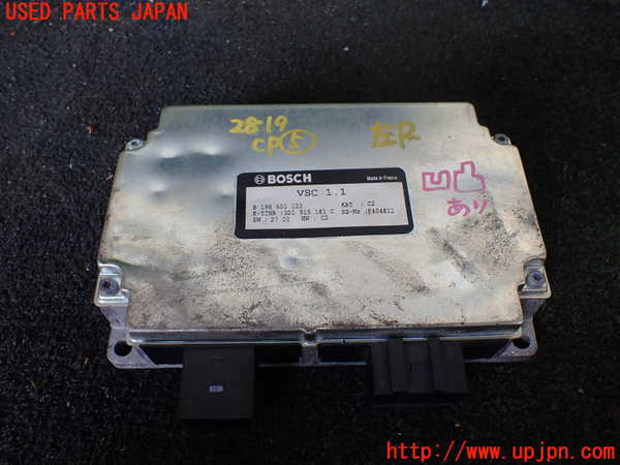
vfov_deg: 46.8
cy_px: 232
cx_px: 310
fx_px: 537
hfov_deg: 60.0
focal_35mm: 30
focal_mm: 5.4
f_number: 2.3
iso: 200
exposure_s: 1/125
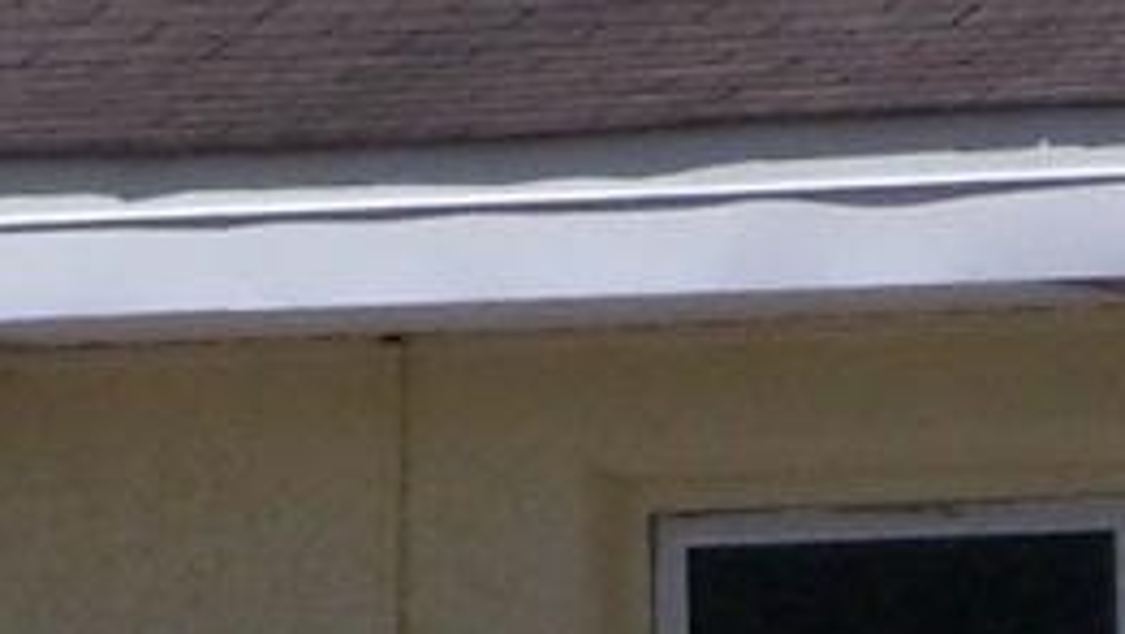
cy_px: 1816
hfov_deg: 2.0
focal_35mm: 1095
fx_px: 32674
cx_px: 849
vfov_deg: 1.1
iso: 80
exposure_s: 1/800
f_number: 6.3
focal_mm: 28
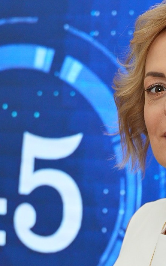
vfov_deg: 14.5
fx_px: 1021
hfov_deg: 9.3
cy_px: 291
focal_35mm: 141
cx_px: 142
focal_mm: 28
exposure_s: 1/200
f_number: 2.8
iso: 500
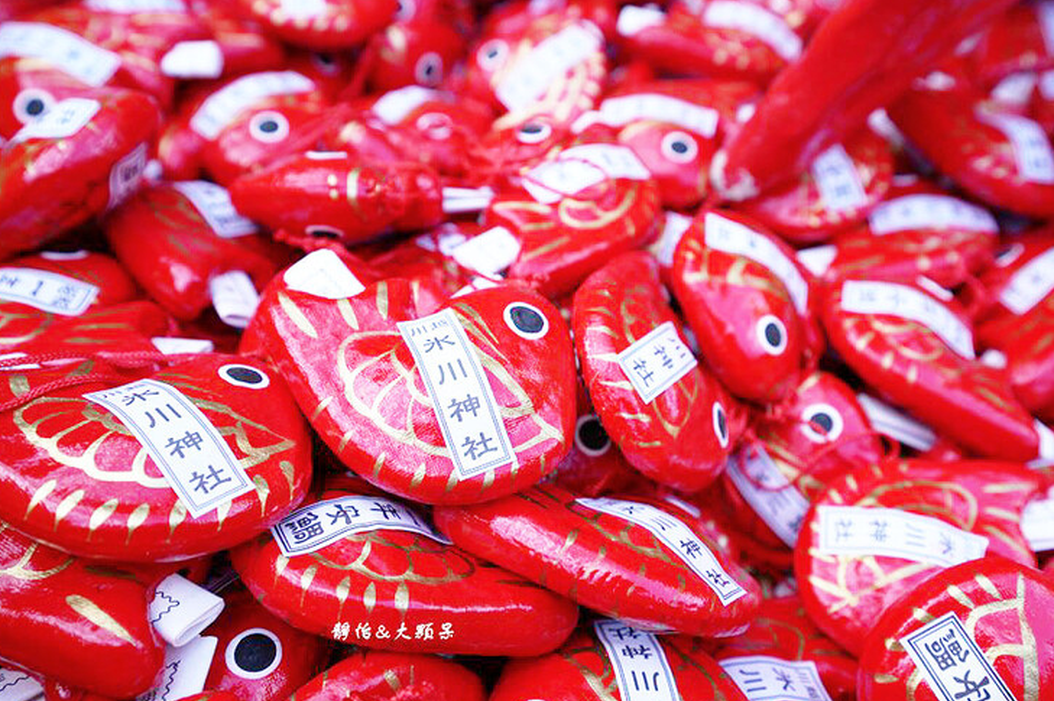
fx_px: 819
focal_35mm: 28
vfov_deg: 46.3
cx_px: 558
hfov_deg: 65.5
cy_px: 366
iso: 100
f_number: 4.5
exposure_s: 1/80
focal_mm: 24
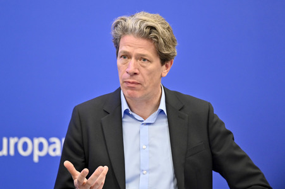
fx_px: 1543
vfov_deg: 7.0
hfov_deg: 10.6
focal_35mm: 195
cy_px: 94
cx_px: 142
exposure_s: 1/320
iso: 2500
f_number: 2.8
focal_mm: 195
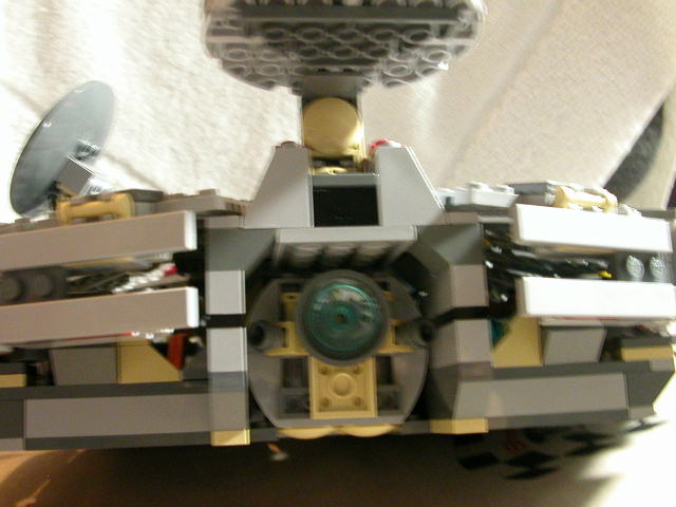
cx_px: 338
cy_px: 254
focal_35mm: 43
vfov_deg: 33.6
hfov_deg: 43.9
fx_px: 840
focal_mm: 6.6
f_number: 2.9
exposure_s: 1/3.9
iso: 400
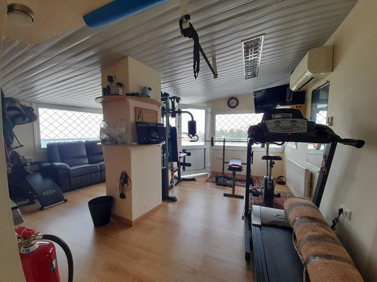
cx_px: 188
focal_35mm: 13
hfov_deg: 106.2
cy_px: 141
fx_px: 142
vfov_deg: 89.9
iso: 50
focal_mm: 1.42
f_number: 2.2
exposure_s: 1/100
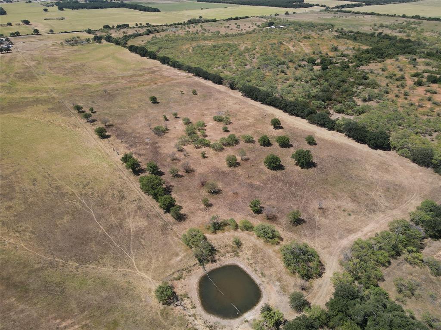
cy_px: 165
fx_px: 306
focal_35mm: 24
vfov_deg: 56.8
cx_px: 220
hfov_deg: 71.6
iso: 100
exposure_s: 1/640
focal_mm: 4.5
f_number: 2.8
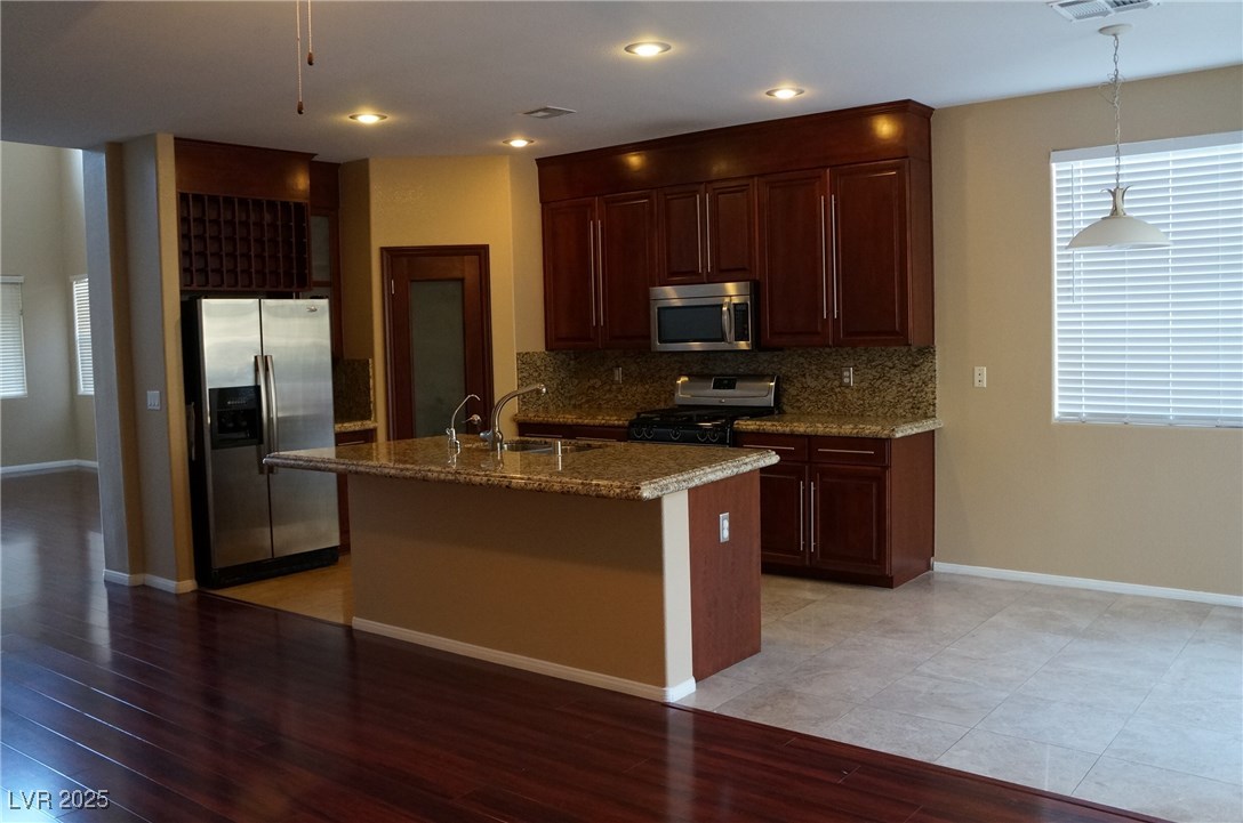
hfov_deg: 62.0
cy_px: 412
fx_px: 1034
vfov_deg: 43.4
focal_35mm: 30
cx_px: 622
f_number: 4
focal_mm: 20
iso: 1600
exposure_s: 1/60
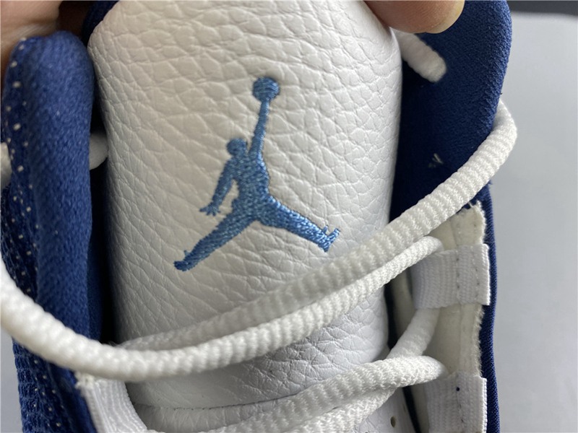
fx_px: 434
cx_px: 289
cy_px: 216
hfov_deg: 67.3
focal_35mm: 26
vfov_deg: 53.1
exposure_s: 1/100
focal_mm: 4.25
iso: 64
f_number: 1.8
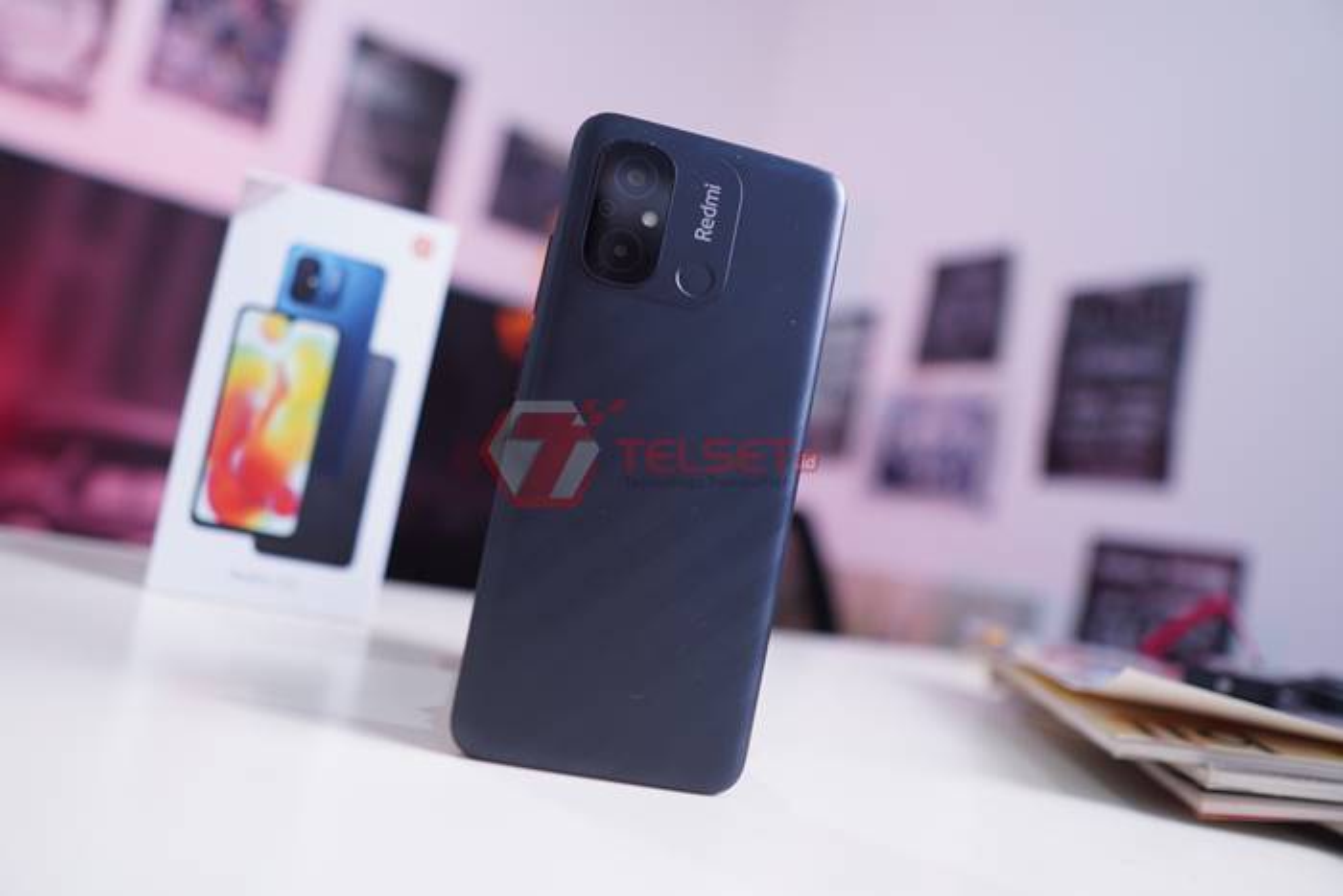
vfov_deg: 53.2
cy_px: 448
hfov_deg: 73.7
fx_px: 895
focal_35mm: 24
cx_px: 672
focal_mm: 16
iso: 200
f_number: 1.4
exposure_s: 1/100
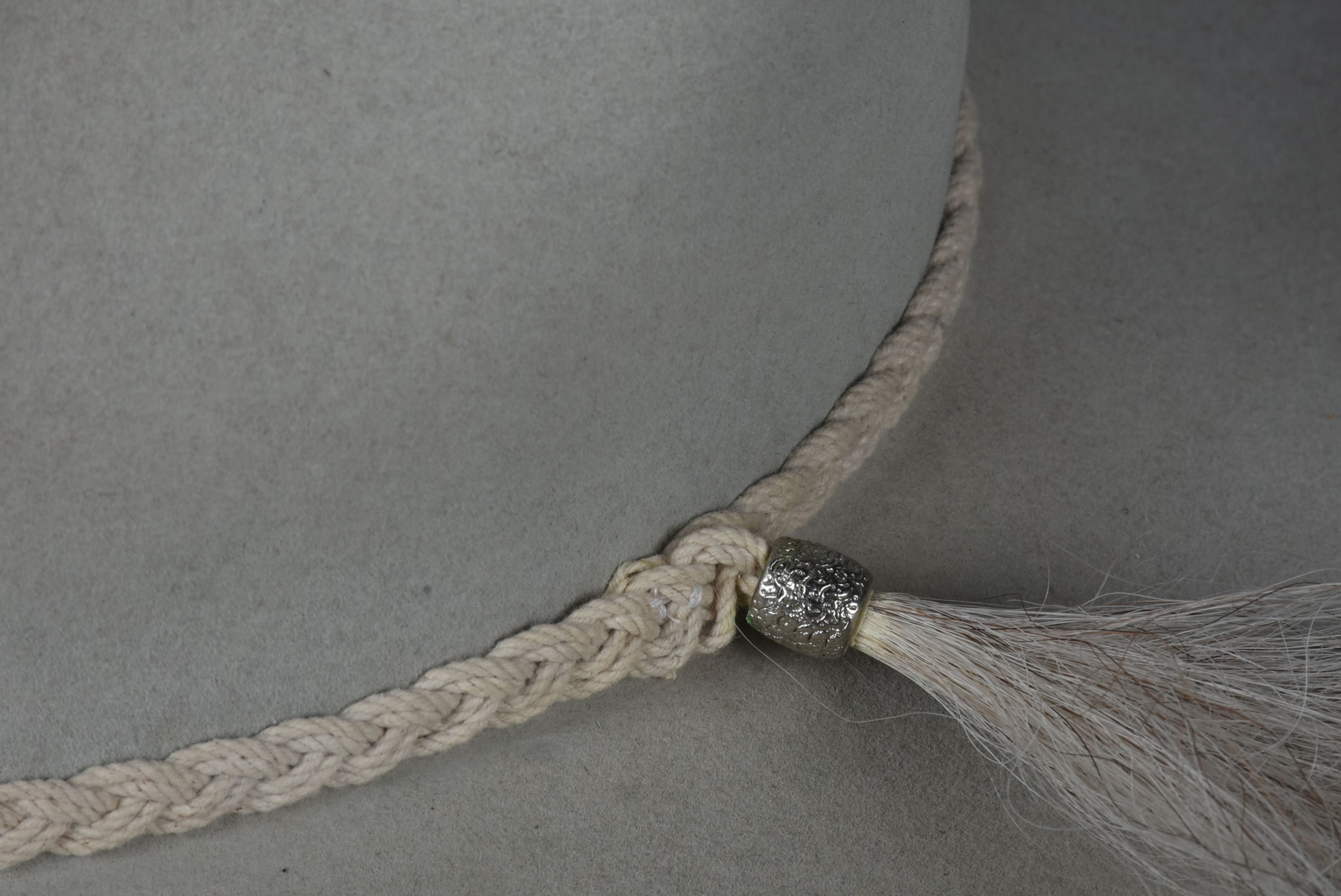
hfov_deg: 9.8
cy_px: 448
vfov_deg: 6.6
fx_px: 7828
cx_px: 670
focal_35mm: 210
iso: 200
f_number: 20
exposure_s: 1/125
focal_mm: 140
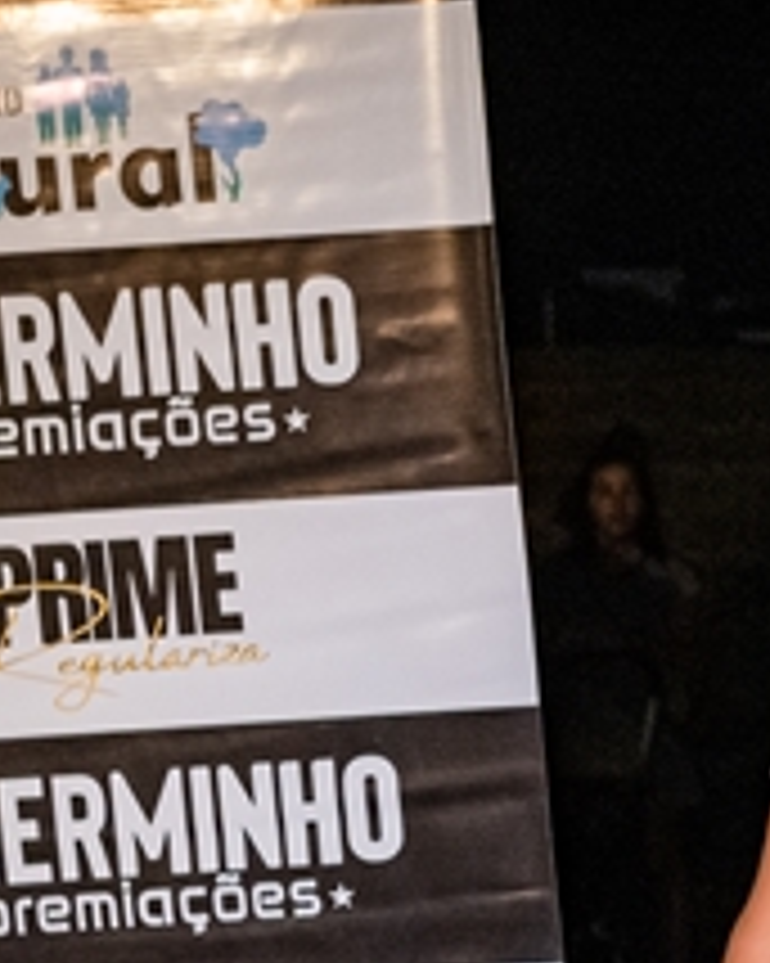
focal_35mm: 117
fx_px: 3335
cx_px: 1425
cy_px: 774
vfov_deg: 16.3
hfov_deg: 12.0
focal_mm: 24
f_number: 2.8
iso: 2500
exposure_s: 1/250
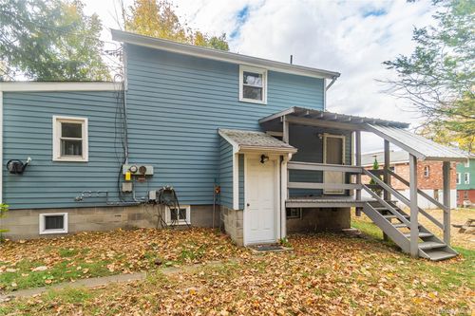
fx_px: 198
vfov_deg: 77.3
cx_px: 238
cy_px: 158
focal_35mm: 15
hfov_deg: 100.4
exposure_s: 1/160
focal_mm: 10
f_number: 6.3
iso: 100
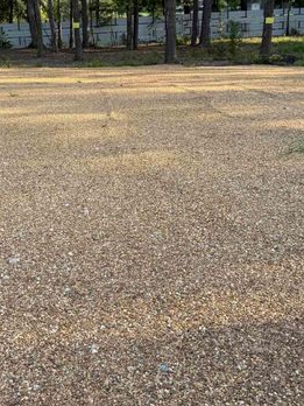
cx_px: 94
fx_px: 539
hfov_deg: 31.2
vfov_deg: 40.8
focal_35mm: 46
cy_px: 143
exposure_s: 1/1106
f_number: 1.78
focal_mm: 6.76
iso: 80
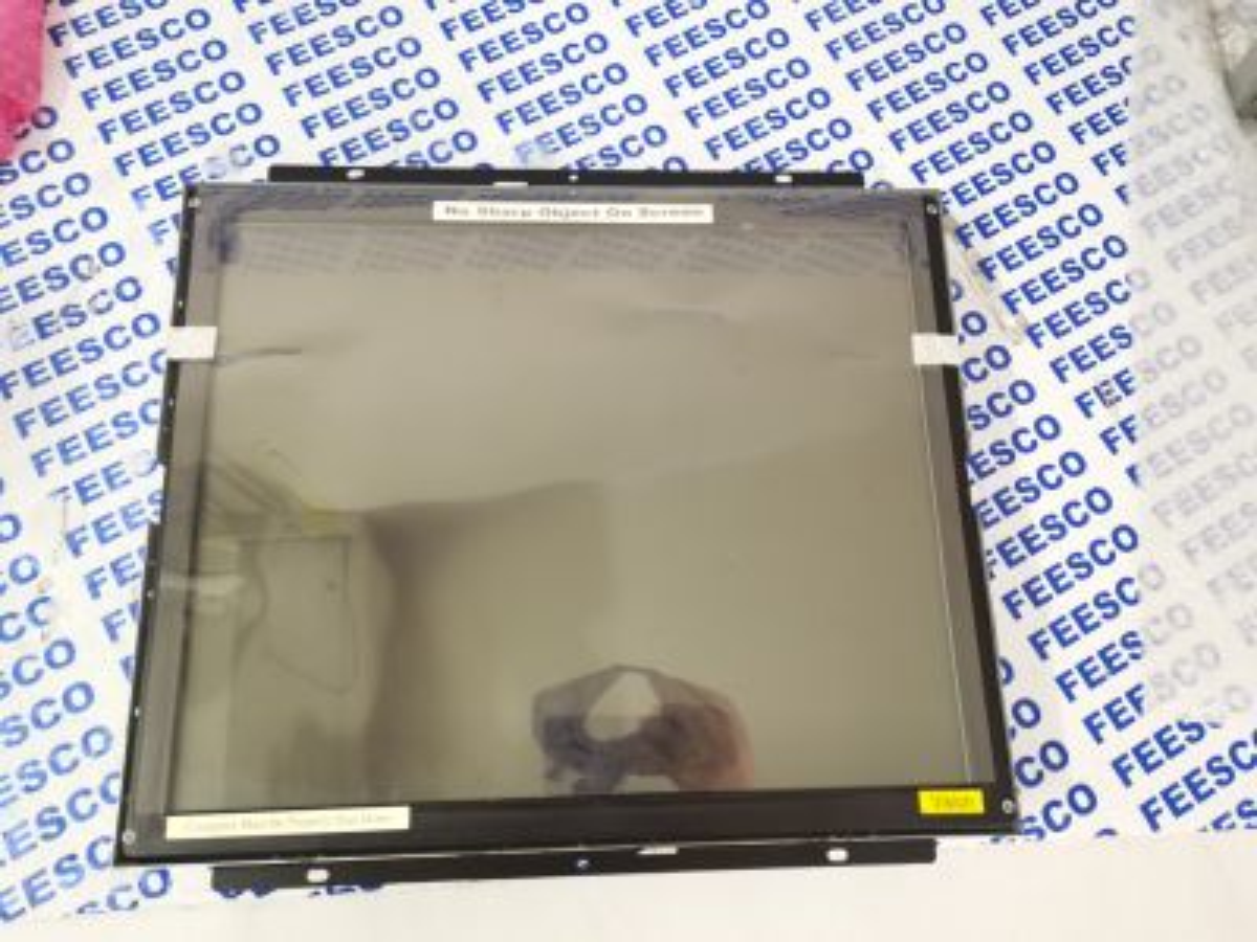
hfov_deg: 67.3
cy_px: 471
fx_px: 944
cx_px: 628
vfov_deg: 53.1
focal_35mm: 26
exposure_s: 1/20
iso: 640
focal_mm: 5.58
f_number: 1.8
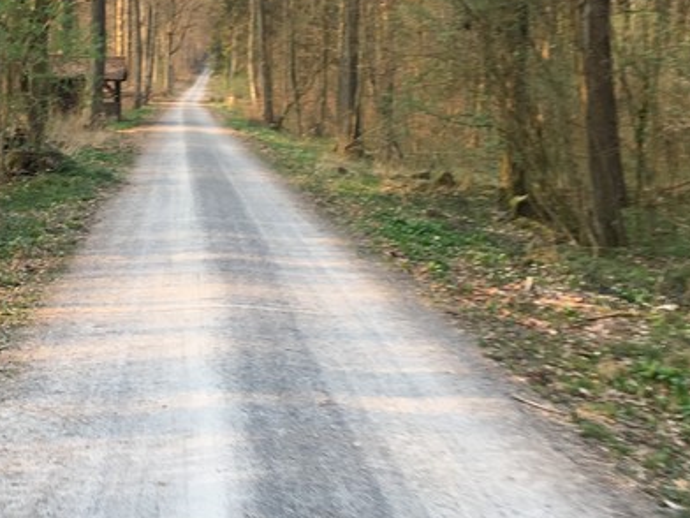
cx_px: 155
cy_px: 268
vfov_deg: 19.9
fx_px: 1475
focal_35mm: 74
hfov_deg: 25.9
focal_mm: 4.15
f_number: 2.2
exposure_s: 1/100
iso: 32
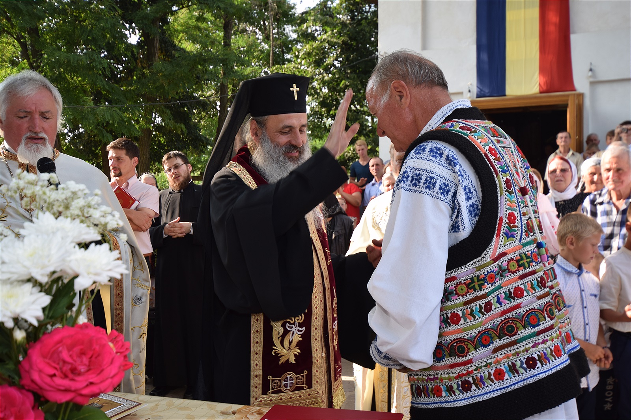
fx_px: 631
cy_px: 210
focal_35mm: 36
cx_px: 316
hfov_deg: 53.1
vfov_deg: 36.9
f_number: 5.6
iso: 100
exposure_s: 1/80
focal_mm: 24
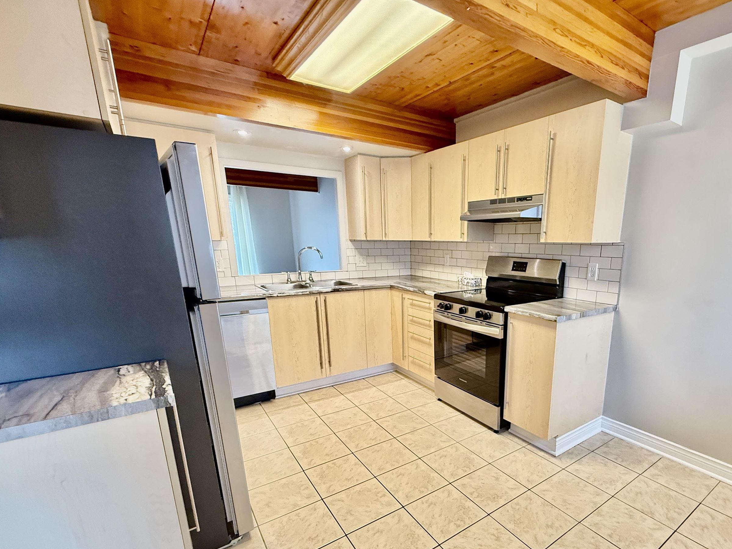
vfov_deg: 70.7
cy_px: 336
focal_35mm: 18
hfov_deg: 86.3
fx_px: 381
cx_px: 450
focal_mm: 2.22
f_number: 2.2
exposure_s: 1/120
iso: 640
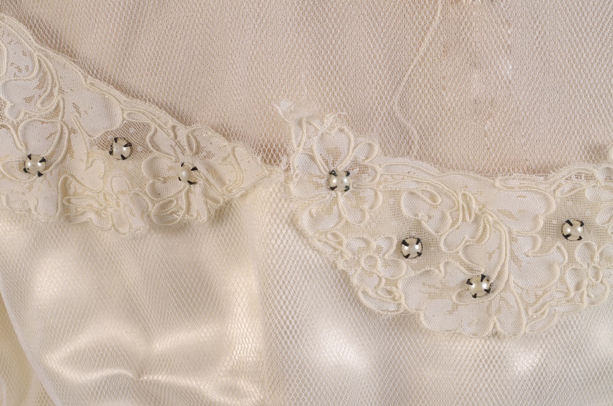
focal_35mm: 82
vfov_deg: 16.5
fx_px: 1402
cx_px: 306
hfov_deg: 24.7
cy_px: 203
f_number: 13
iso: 100
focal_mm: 55
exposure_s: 1/80
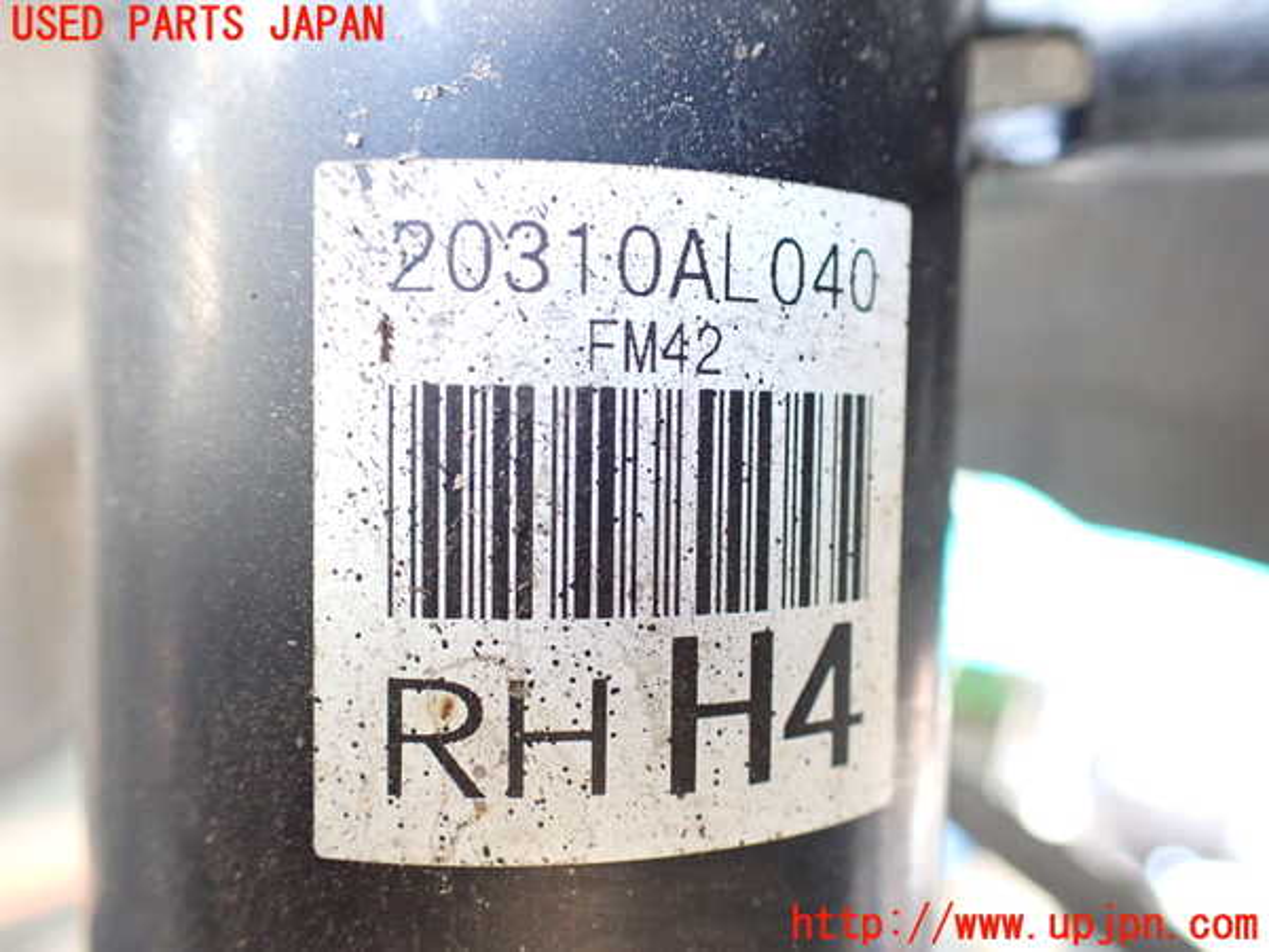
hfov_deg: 60.0
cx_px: 634
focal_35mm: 30
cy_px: 476
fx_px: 1100
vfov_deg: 46.8
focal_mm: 5.4
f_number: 2.3
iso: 800
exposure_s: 1/80
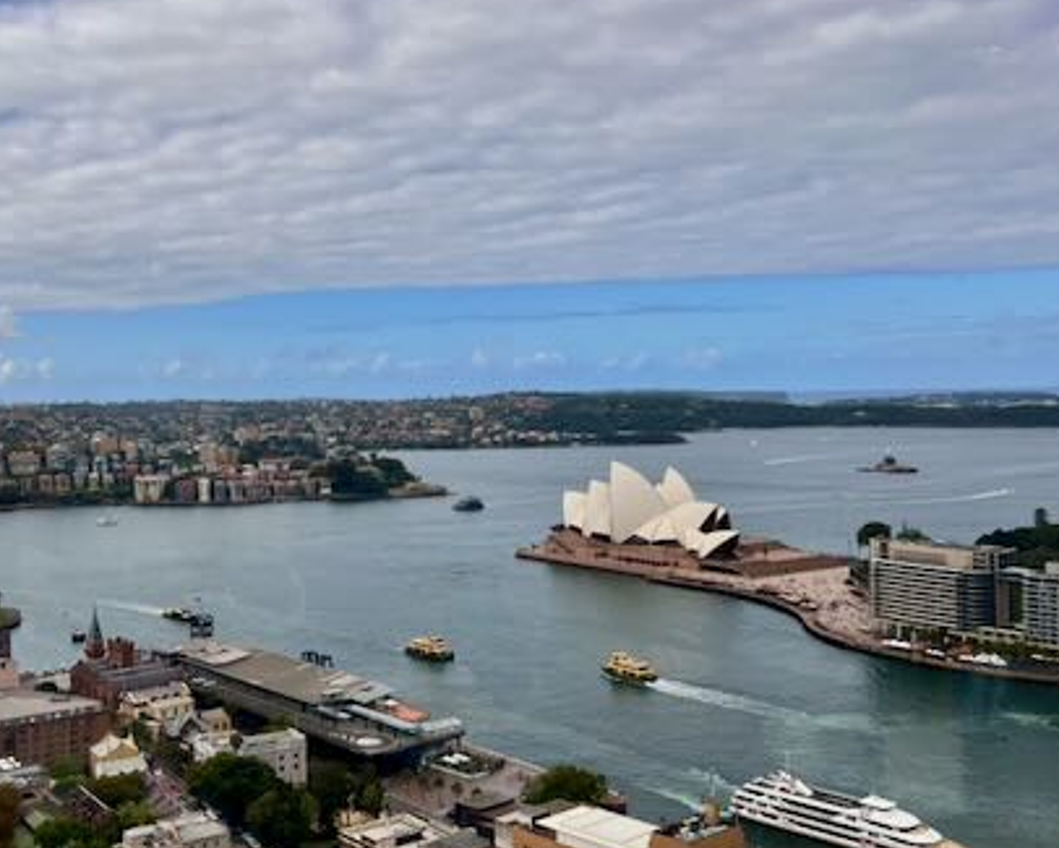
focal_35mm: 40
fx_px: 1254
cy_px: 420
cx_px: 305
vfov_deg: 37.4
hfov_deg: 44.7
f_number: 1.5
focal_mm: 5.7
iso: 50
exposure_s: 1/1808
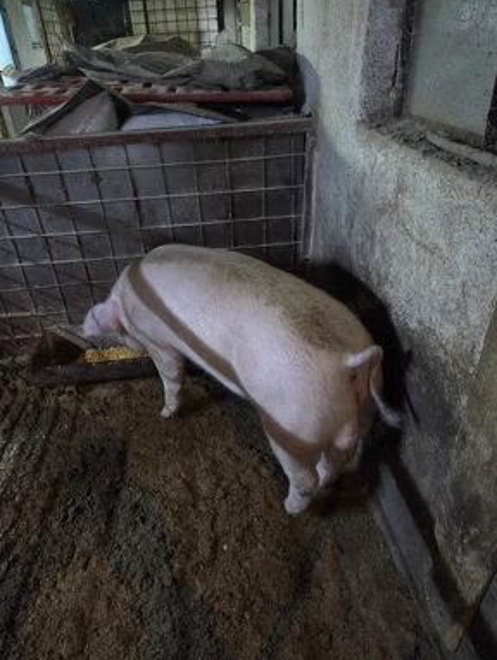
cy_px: 338
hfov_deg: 56.9
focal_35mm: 24
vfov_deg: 71.5
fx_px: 459
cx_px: 245
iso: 1600
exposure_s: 1/33.4
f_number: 1.8
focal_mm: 5.4
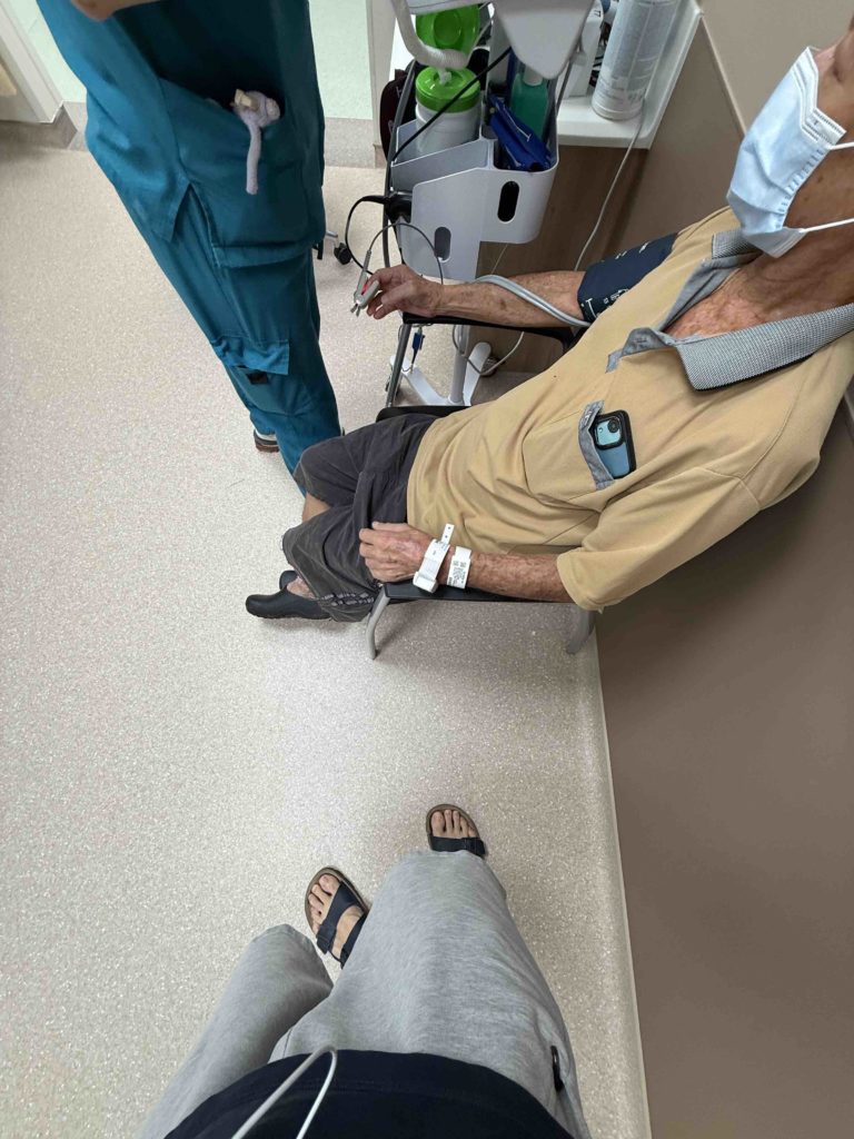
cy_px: 570
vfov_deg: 102.1
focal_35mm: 14
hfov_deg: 85.7
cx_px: 427
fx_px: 461
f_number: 2.2
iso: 125
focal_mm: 2.22
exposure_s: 1/100
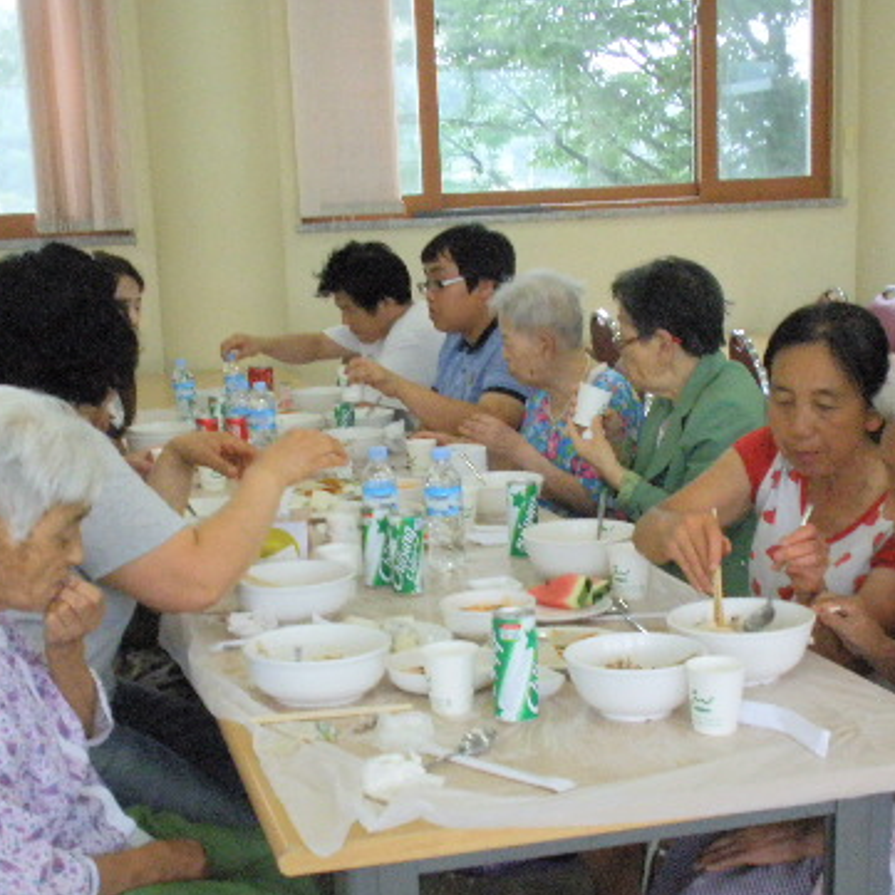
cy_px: 565
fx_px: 1697
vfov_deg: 29.4
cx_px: 439
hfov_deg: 29.6
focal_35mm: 58
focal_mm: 6.6
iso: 200
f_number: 3.5
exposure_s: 1/100
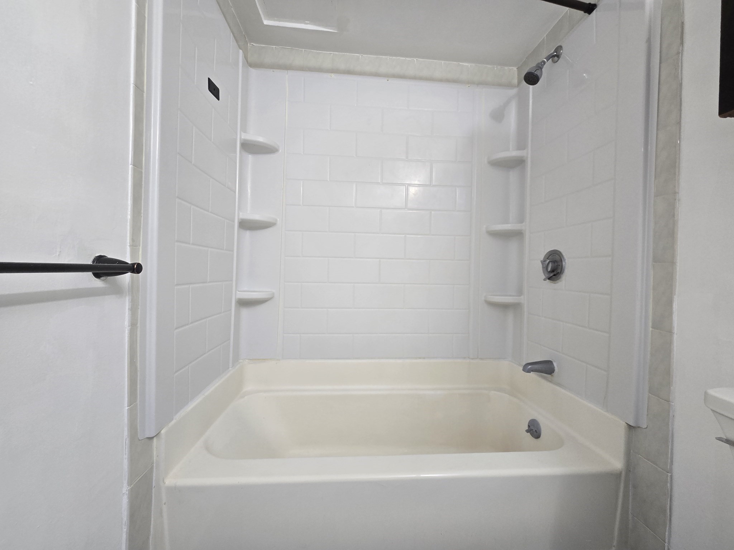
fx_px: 276
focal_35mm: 13
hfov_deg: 106.2
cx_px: 367
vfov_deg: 89.9
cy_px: 275
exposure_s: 1/60
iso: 80
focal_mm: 2.2
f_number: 2.2
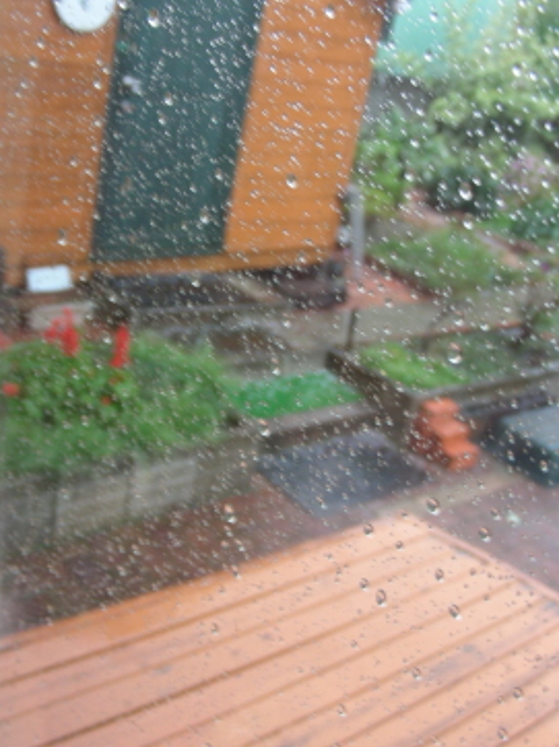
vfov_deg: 44.8
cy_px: 376
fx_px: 905
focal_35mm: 42
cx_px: 274
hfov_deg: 34.3
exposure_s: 1/8.2
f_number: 3.5
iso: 200
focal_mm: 6.3
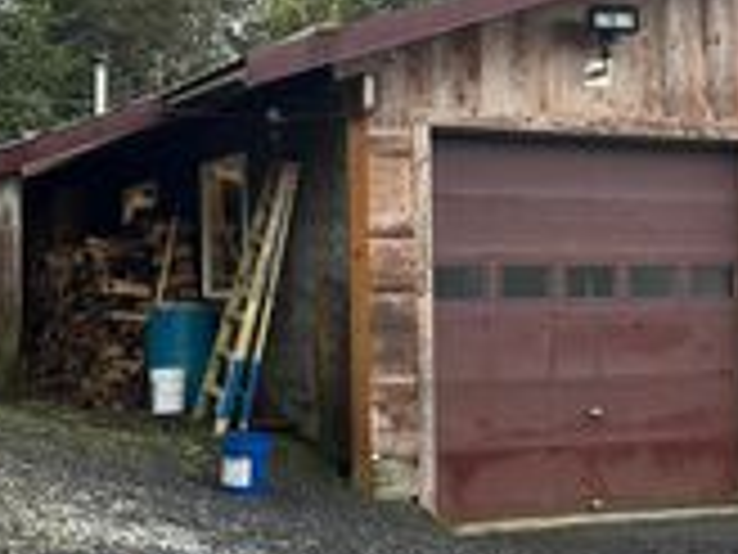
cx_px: 477
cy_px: 241
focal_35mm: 73
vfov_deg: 20.2
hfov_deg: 26.6
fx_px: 1556
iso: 64
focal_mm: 6.86
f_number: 1.78
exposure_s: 1/121
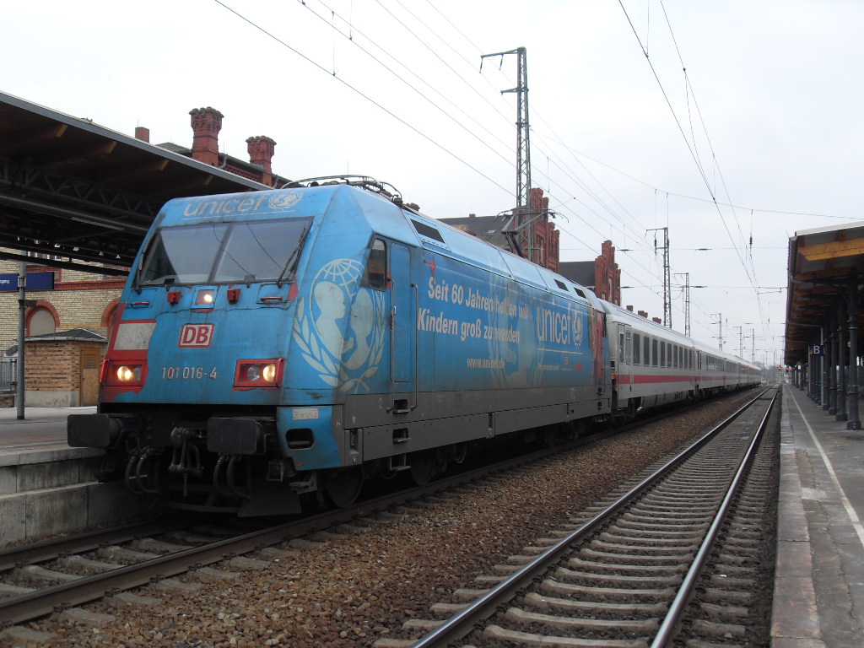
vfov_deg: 36.0
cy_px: 324
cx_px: 432
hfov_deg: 46.8
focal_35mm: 40
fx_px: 998
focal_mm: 7.1
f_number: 3.1
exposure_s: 1/250
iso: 80
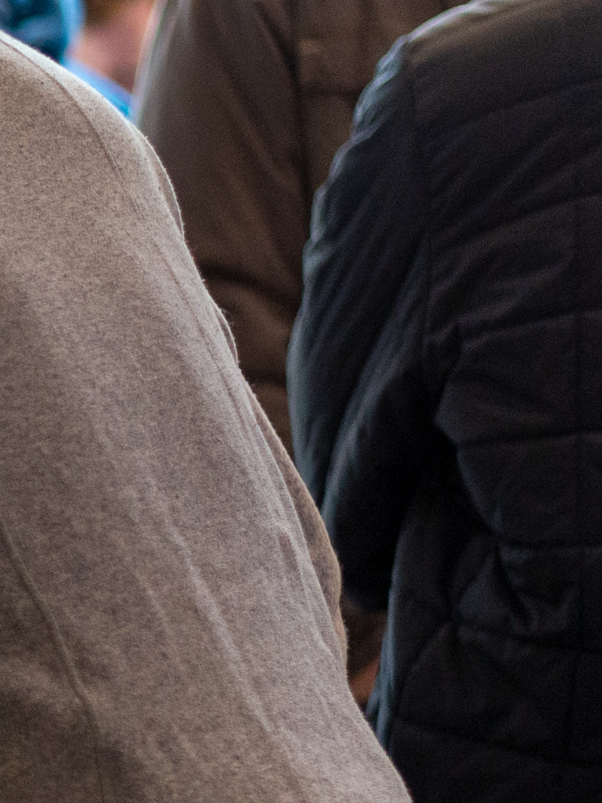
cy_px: 676
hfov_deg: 6.4
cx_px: -1121
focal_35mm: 213
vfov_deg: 9.3
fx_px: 4941
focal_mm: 50
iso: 1000
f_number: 1.8
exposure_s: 1/80
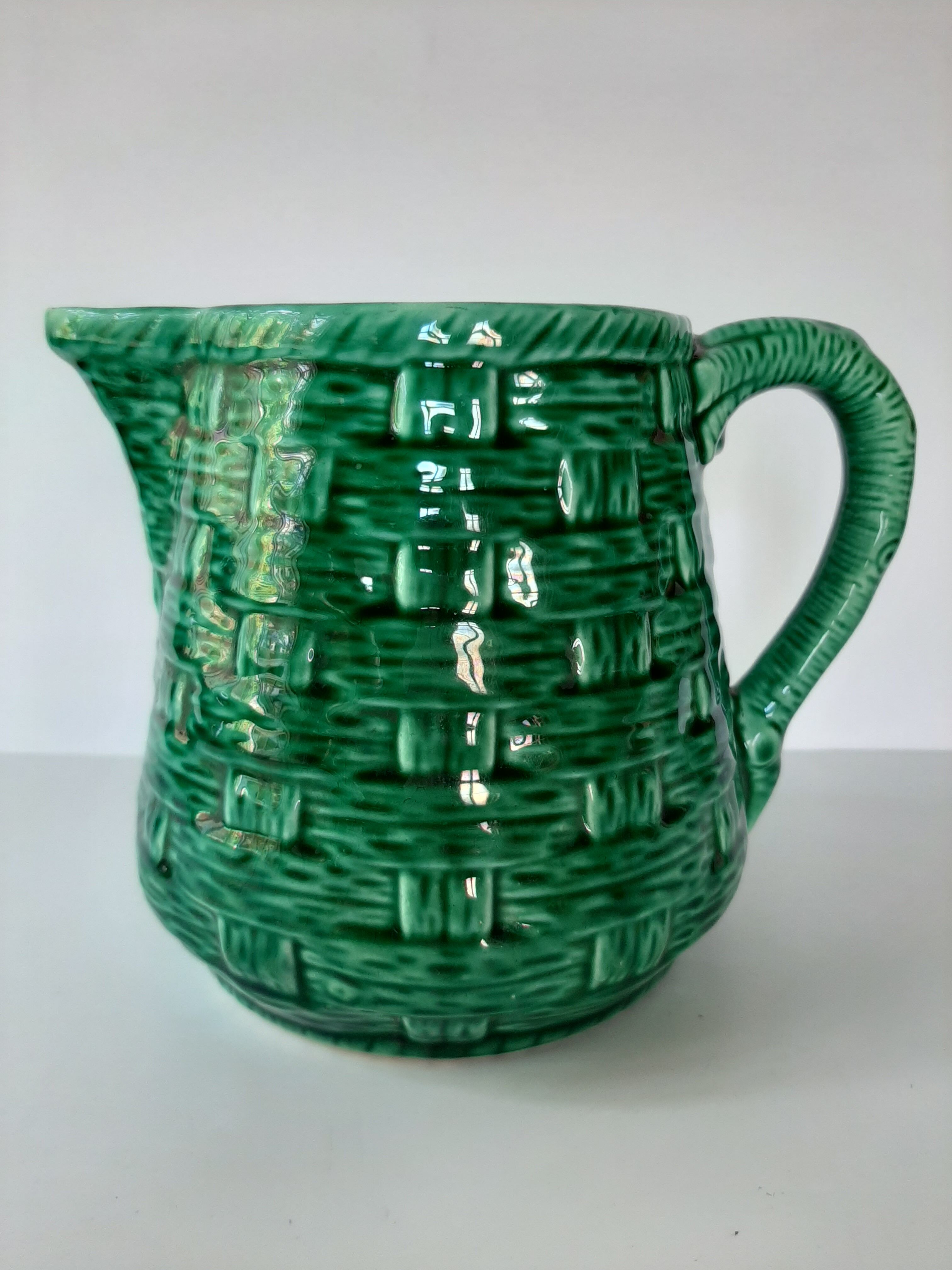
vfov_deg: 67.3
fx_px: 953
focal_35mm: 26
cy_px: 635
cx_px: 476
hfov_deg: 53.1
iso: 64
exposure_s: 1/50
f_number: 1.7
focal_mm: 3.93
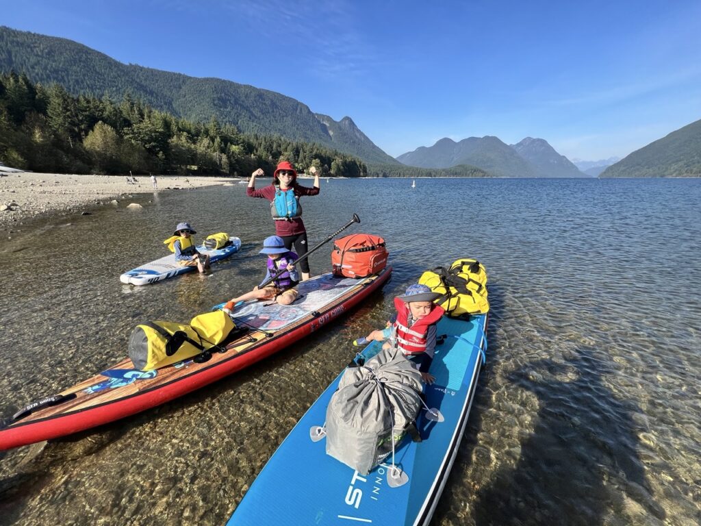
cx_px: 350
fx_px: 263
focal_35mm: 13
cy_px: 263
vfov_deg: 89.9
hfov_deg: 106.2
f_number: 1.8
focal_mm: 1.57
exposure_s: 1/1309
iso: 32
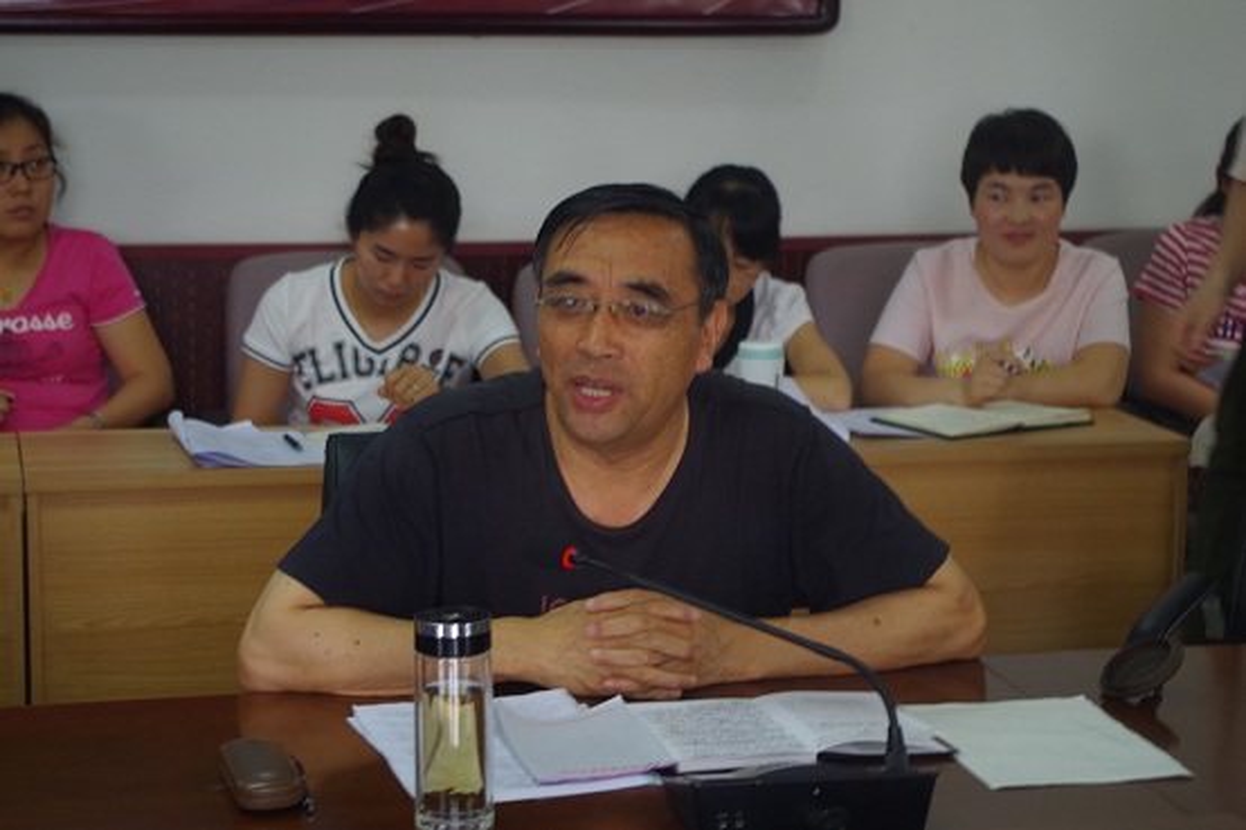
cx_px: 623
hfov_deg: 24.8
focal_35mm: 82
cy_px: 415
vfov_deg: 16.6
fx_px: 2837
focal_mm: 55
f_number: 5.6
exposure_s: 1/30
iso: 800
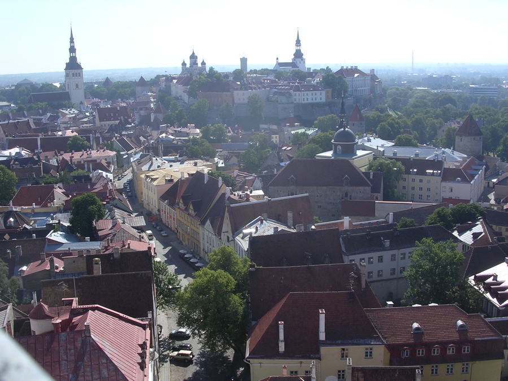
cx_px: 254
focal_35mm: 41
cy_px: 190
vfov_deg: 35.1
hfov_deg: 45.8
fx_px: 602
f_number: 5.8
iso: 100
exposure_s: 1/251
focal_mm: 6.2
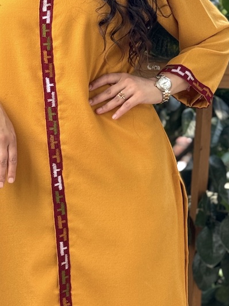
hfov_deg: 11.4
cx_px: 21
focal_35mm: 129
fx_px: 1137
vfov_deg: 15.3
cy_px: 164
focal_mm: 6.76
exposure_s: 1/307
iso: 64
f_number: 1.78
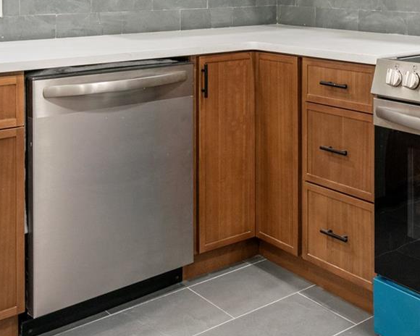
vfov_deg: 26.6
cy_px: -21
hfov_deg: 34.6
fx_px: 659
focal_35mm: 53
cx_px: 316
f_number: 5.6
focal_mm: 16
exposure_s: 1/20
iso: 1000
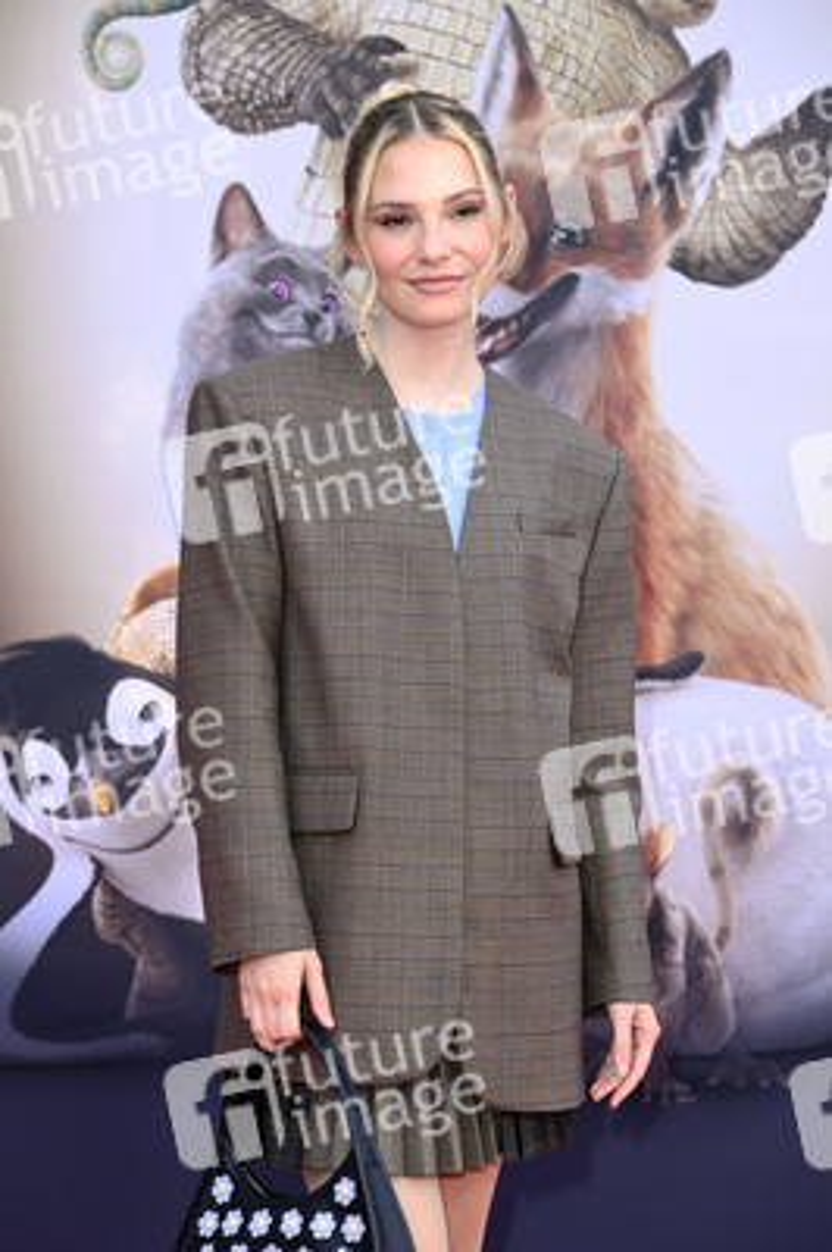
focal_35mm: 112
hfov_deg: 12.2
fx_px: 3889
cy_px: 626
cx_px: 416
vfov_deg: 18.3
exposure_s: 1/200
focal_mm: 112
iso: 640
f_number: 5.6
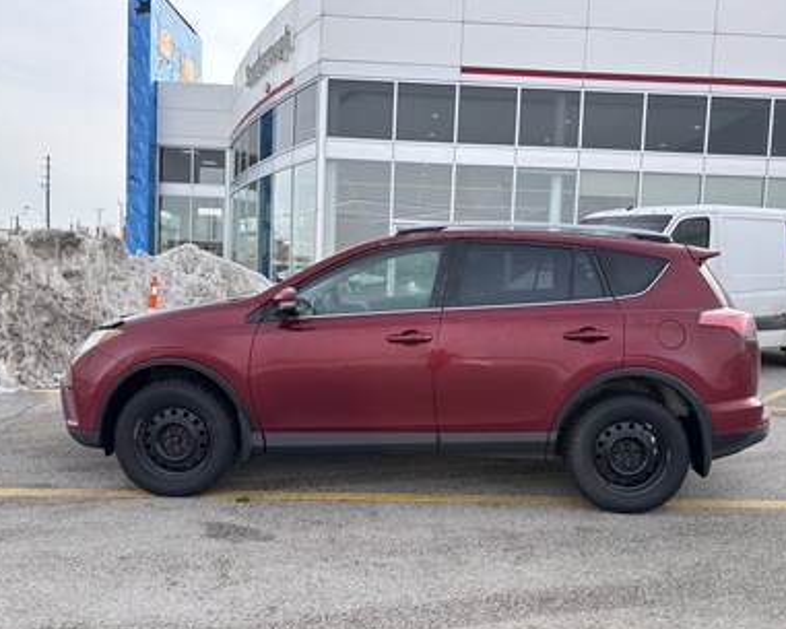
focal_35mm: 28
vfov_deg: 51.5
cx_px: 419
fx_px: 652
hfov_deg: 62.1
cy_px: 319
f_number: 1.6
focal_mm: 5.96
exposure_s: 1/970
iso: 50
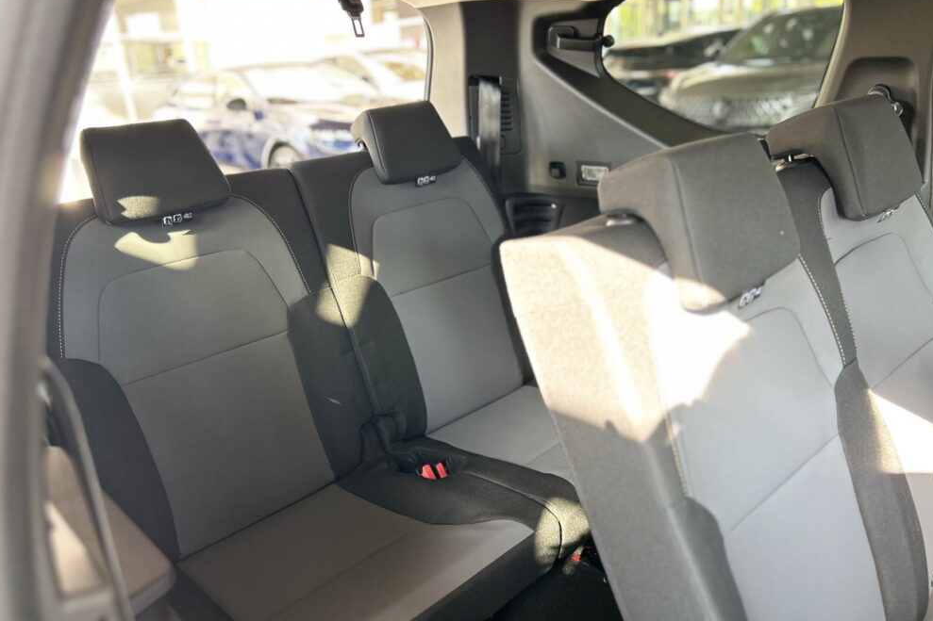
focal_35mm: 28
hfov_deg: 65.5
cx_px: 460
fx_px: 725
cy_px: 319
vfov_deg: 46.4
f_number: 1.5
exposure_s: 1/60
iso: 200
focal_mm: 5.7
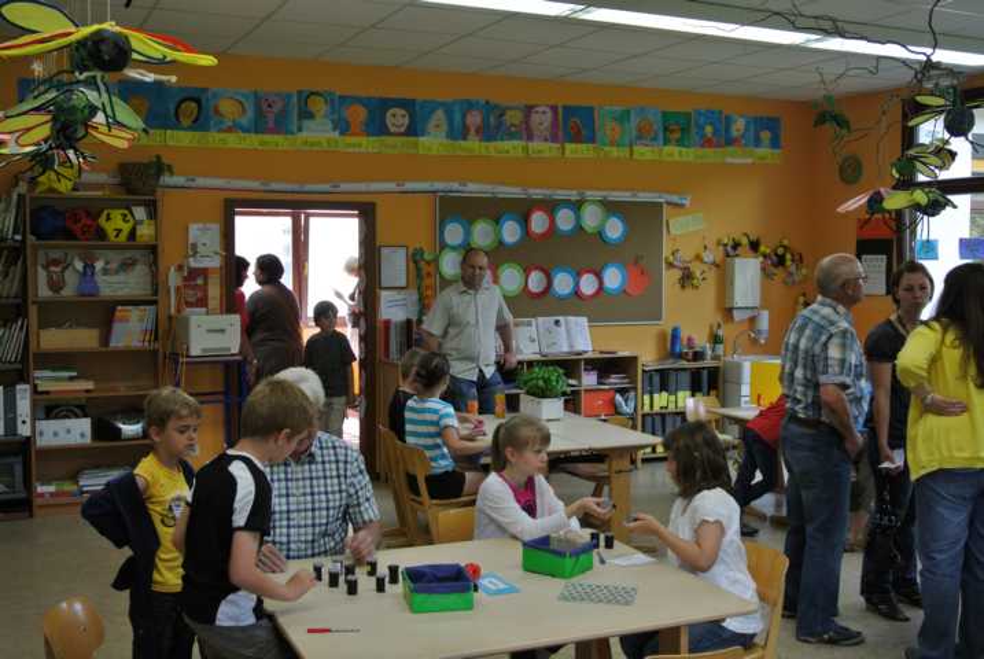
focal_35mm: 39
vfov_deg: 34.3
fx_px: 1067
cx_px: 492
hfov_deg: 49.5
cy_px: 330
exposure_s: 1/60
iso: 200
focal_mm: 14.5
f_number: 4
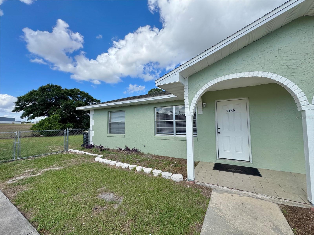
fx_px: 127
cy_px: 118
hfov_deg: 102.1
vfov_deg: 85.7
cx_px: 157
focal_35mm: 14
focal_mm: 2.22
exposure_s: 1/1477
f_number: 2.2
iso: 50
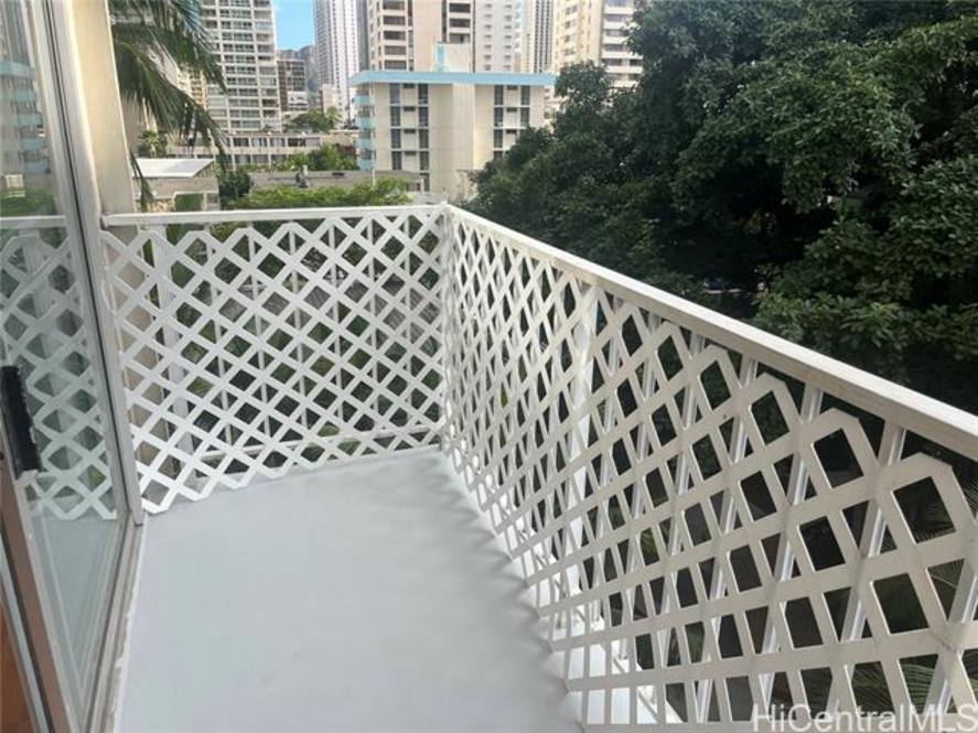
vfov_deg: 53.1
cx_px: 489
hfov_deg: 67.3
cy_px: 366
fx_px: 734
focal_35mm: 26
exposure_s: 1/1404
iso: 50
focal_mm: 5.1
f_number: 1.6
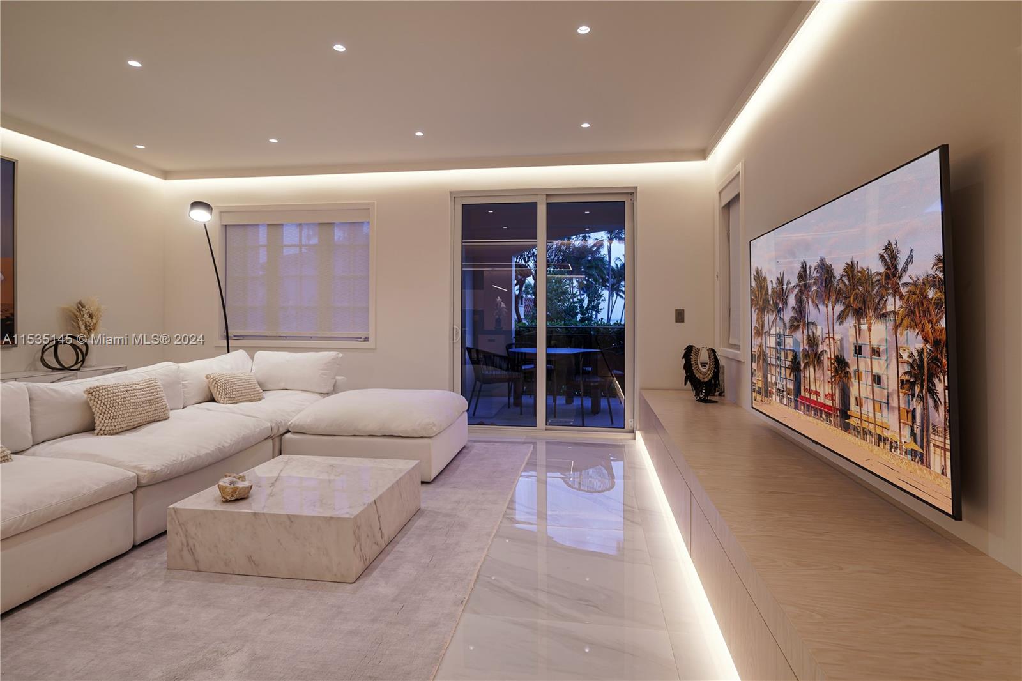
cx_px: 511
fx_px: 511
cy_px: 340
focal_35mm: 18
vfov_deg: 67.4
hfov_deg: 90.0
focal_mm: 18
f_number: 6.3
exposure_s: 1/2.5
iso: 100
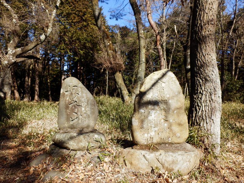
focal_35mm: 24
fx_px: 169
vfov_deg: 56.8
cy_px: 92
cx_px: 122
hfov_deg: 71.6
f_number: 3
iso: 80
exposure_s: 1/500
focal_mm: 4.2
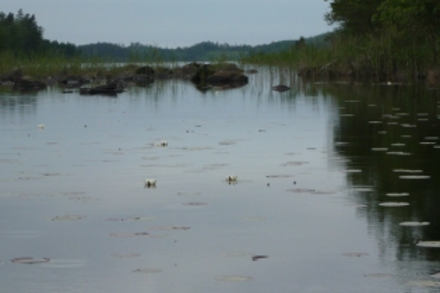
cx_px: 135
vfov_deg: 10.1
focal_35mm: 136
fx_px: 1662
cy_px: 64
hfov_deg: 15.0
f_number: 5.4
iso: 100
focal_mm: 15.2
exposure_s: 1/640
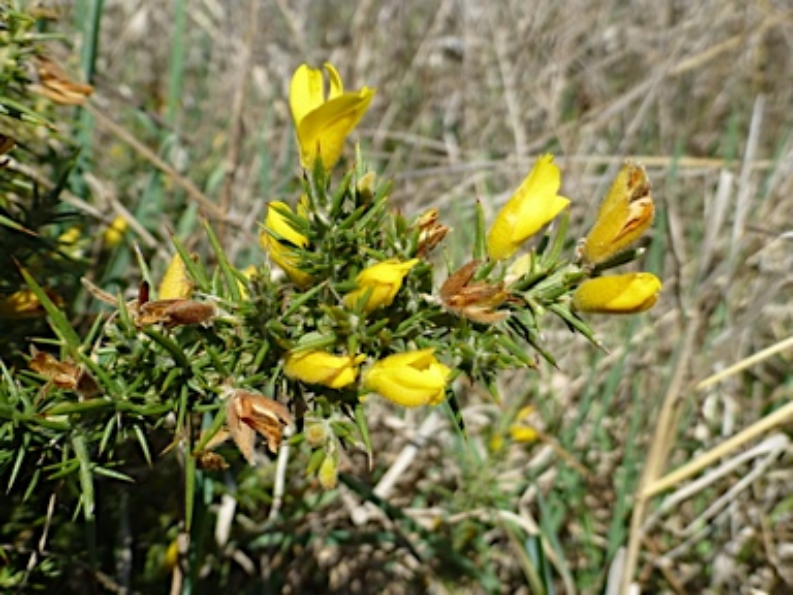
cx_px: 396
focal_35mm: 39
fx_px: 893
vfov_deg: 36.8
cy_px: 298
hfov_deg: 47.9
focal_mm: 6.9
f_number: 3.9
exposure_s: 1/1000
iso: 100
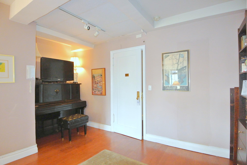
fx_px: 124
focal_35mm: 18
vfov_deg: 67.5
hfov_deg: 89.9
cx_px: 124
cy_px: 82
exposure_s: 1/60
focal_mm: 6.7
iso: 1400
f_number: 3.5
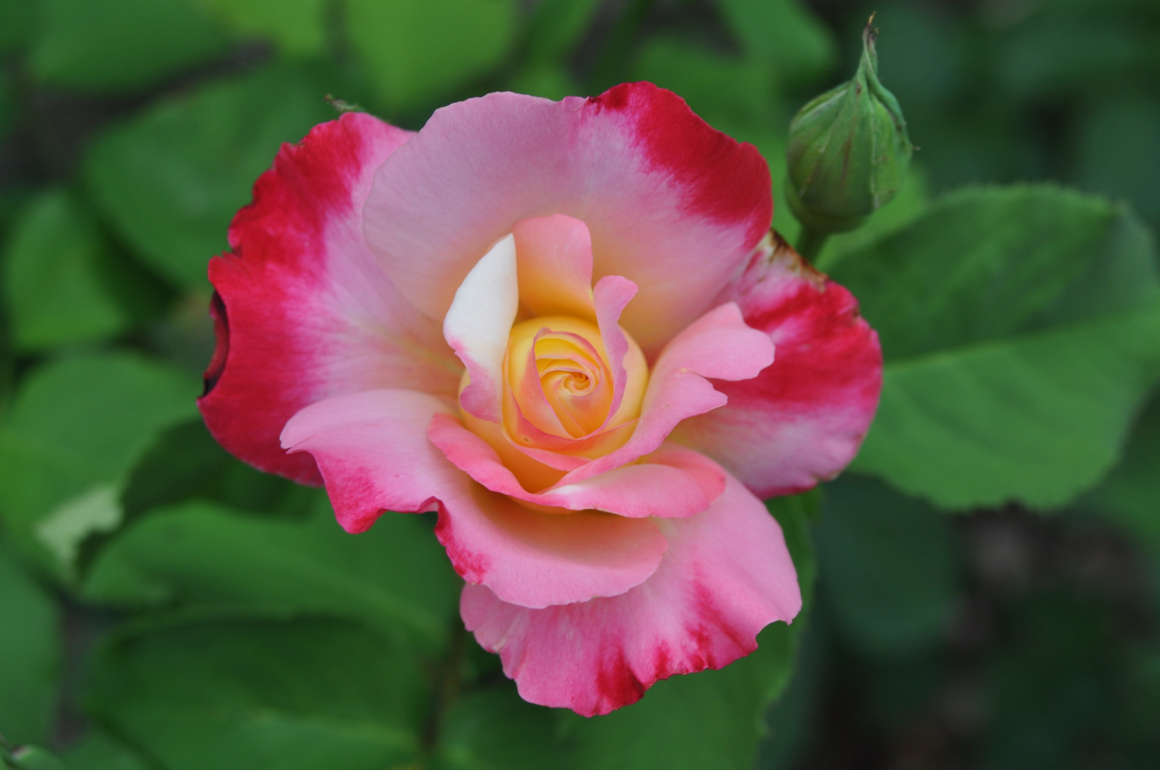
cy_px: 385
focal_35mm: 105
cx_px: 580
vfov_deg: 13.0
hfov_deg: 19.5
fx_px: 3379
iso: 200
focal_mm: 70
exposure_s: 1/125
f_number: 8
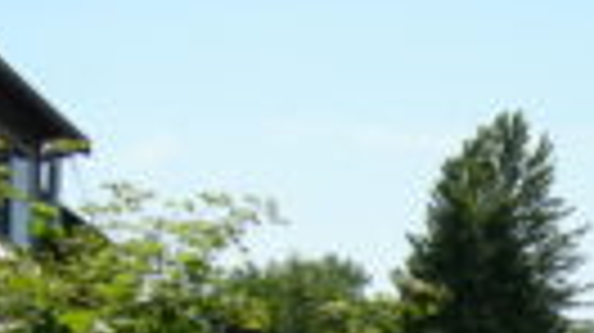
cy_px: 666
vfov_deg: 9.5
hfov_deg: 17.1
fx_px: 1873
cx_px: 729
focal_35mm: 119
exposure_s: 1/258
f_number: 6.8
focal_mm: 7.5
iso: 64
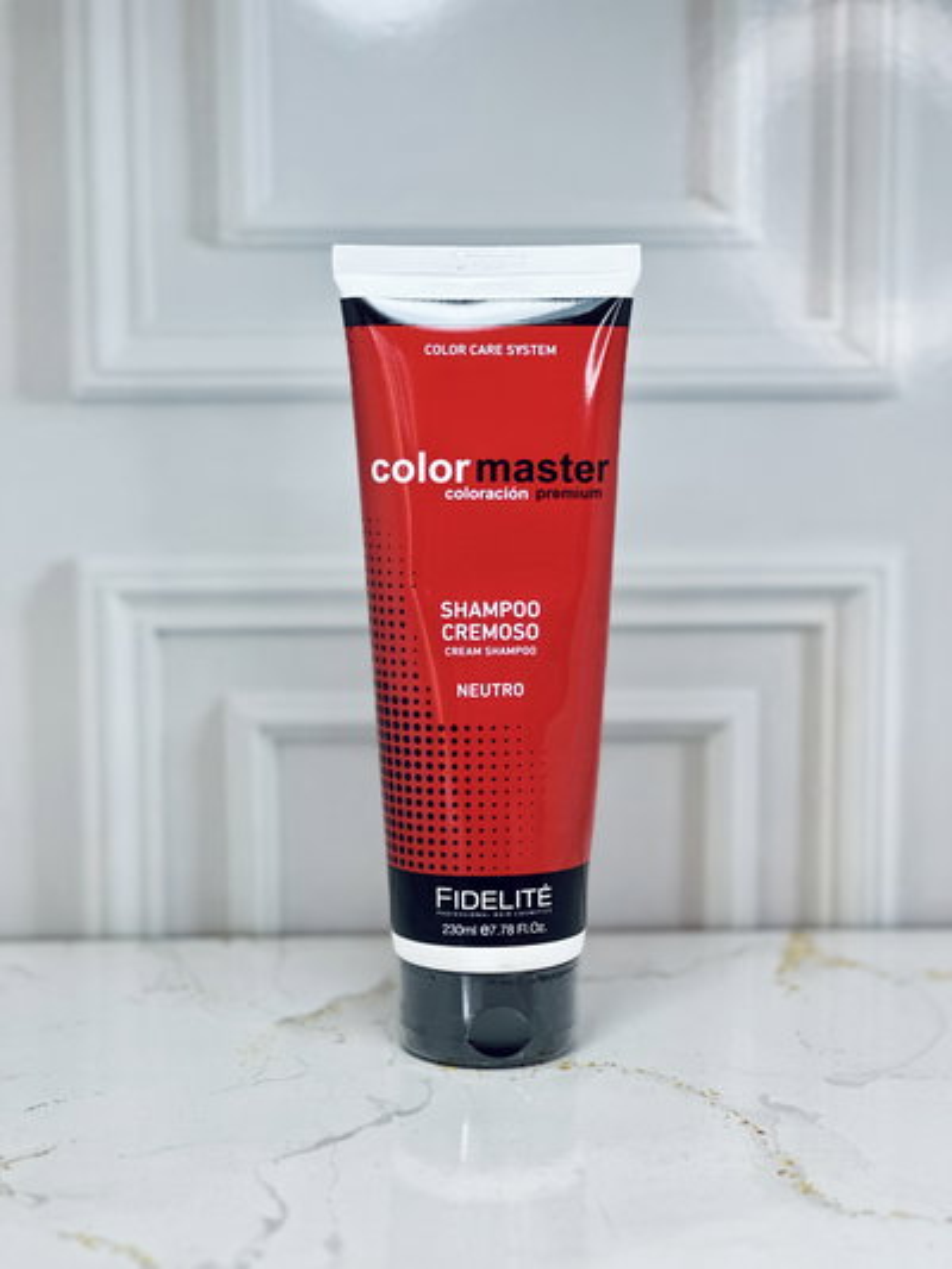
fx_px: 2822
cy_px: 634
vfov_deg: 25.3
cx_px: 476
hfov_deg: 19.1
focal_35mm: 77
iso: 160
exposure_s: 1/100
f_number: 2.8
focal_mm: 9
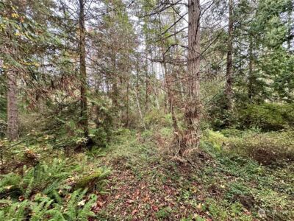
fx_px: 119
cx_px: 147
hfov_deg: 102.1
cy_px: 110
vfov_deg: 85.7
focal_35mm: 14
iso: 200
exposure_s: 1/99
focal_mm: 2.22
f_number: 2.2
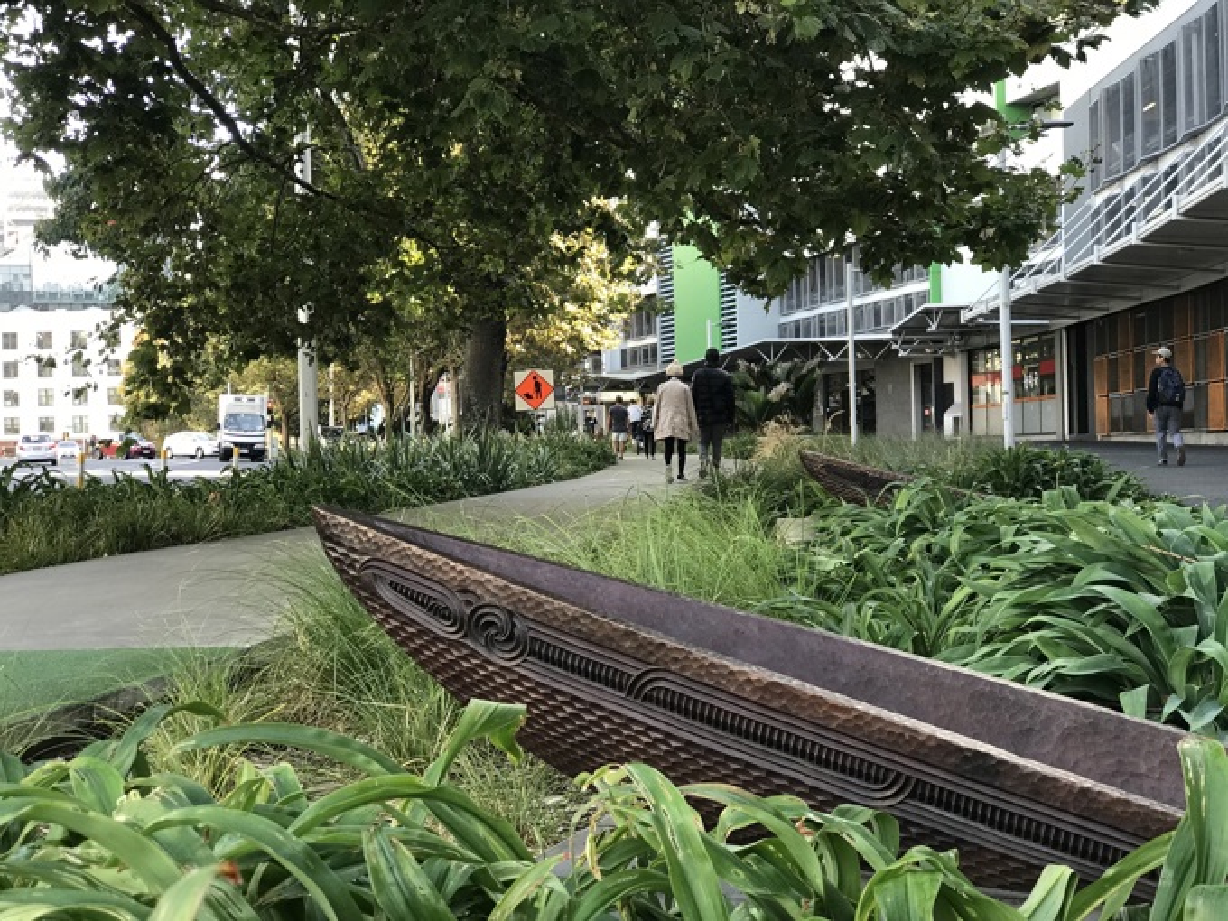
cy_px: 460
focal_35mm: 57
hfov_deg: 33.8
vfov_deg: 25.7
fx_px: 2022
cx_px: 614
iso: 25
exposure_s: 1/50
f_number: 2.8
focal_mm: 6.6
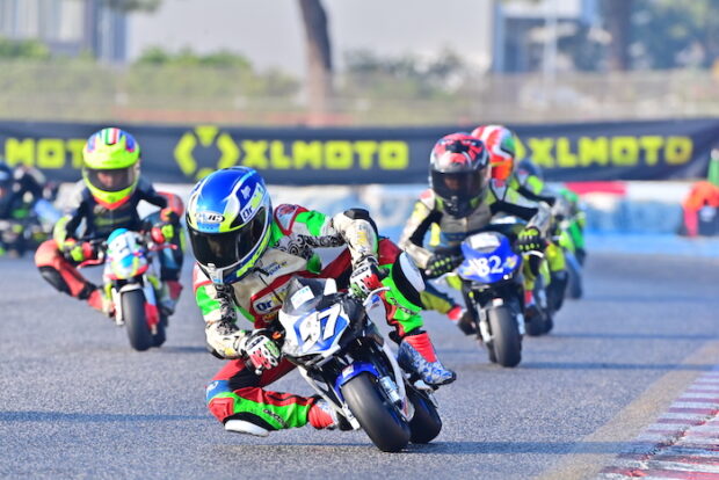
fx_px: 7992
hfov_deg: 5.2
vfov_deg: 3.4
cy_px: 240
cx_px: 360
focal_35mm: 400
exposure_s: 1/2000
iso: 1000
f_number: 5.6
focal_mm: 400
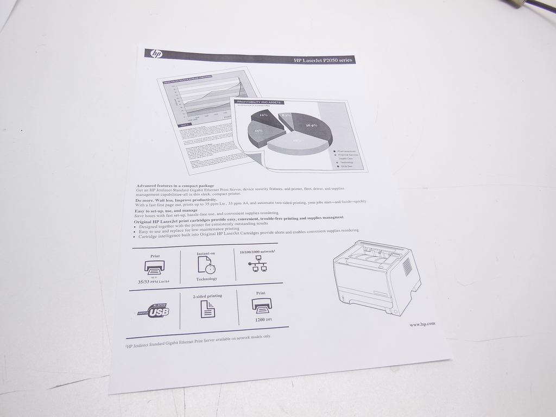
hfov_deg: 69.4
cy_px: 208
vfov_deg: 54.9
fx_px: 402
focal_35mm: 25
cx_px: 278
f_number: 3.1
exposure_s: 1/125
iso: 125
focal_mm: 4.5
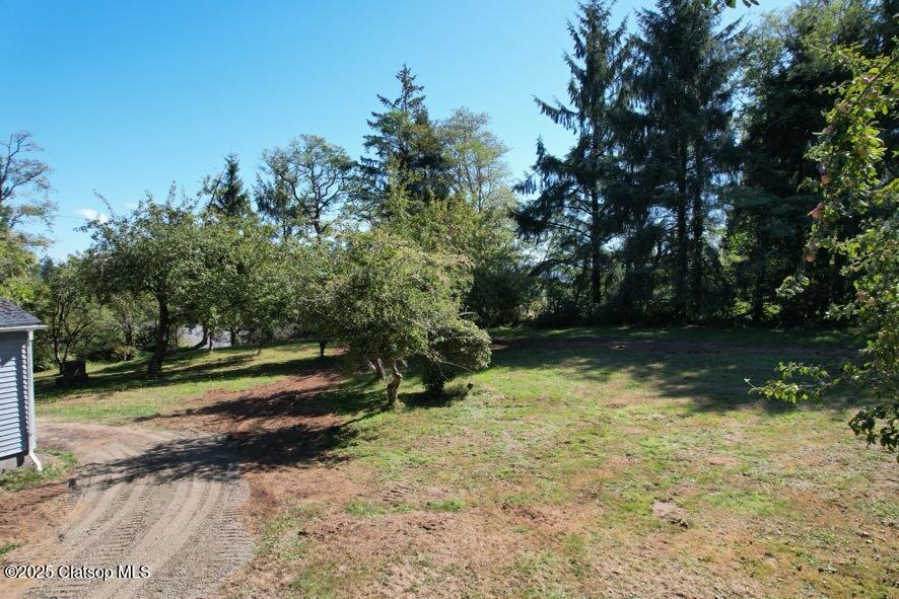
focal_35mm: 22
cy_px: 300
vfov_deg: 57.2
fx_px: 549
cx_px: 450
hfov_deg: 78.6
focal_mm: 8.38
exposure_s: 1/1000
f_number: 2.8
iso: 100
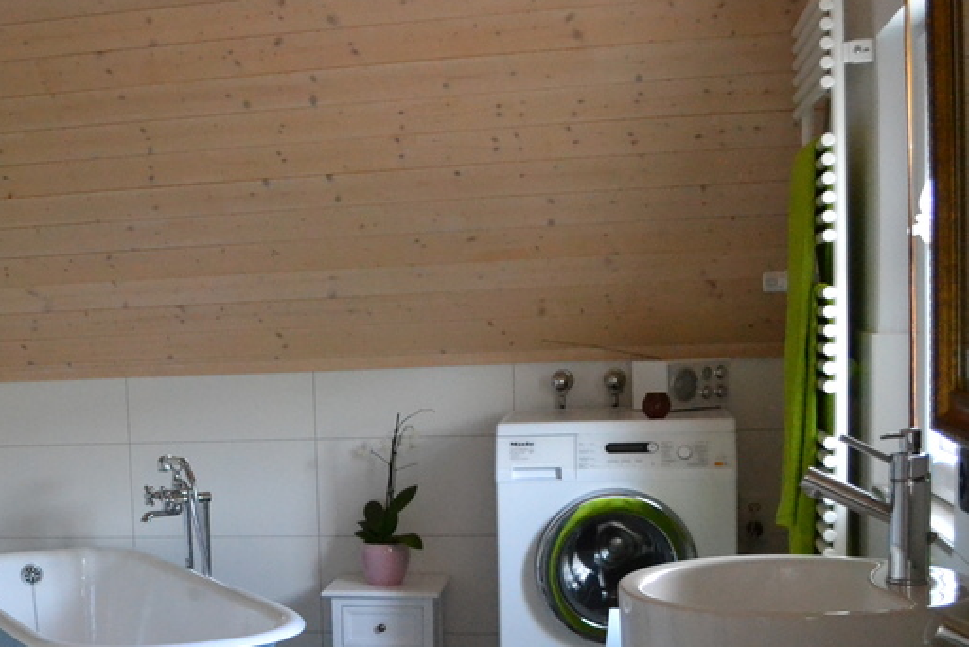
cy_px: 497
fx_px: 1454
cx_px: 140
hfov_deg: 35.2
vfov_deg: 24.8
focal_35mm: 54
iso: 3200
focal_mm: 18
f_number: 3.5
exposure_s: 1/200
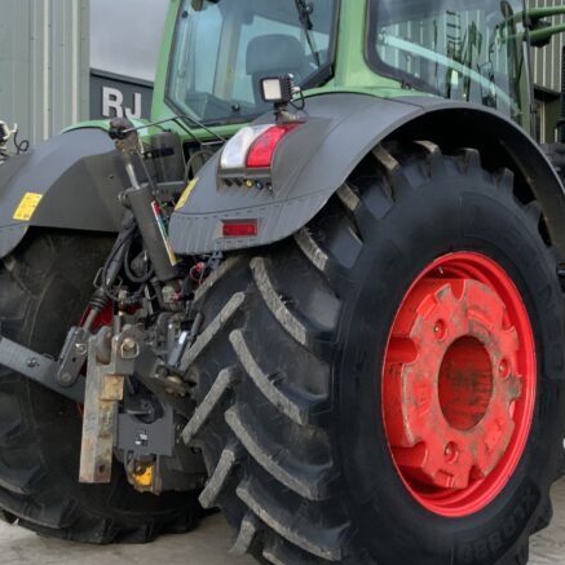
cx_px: 392
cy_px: 279
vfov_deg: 28.6
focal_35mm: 60
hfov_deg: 28.4
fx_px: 1108
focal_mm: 3
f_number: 1.8
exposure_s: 1/64
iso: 64
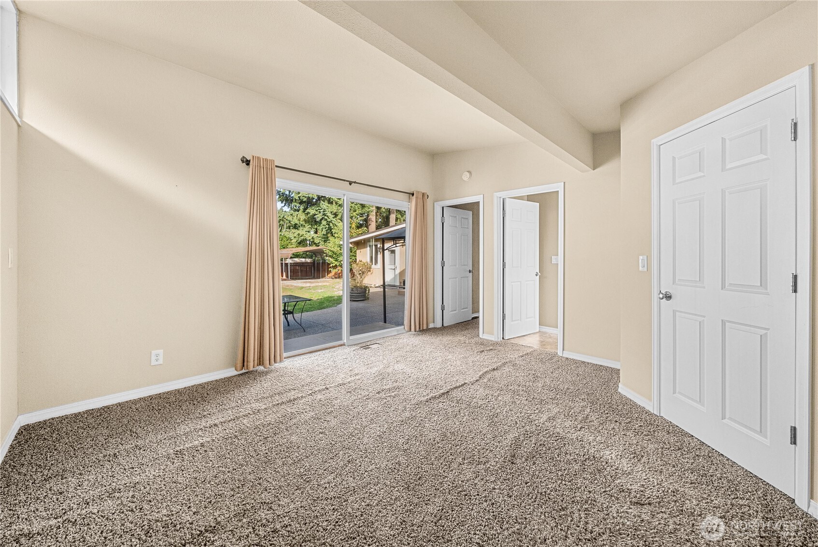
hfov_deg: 108.3
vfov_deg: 85.5
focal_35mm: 13
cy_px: 274
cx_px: 409
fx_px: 296
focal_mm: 13
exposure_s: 1/30
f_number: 7.1
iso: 800
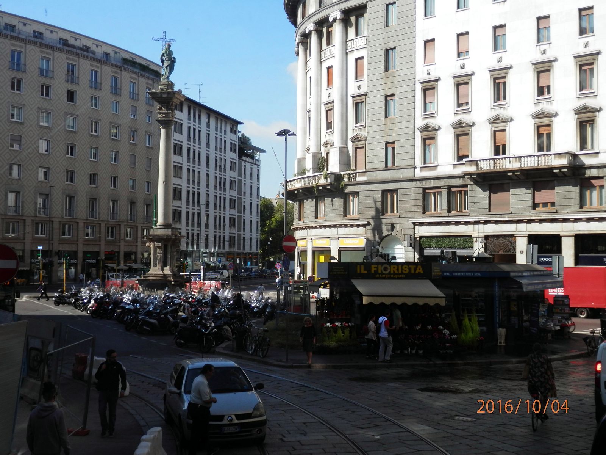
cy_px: 228
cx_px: 303
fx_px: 788
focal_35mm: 45
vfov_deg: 32.2
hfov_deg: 42.1
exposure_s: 1/500
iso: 80
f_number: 3.8
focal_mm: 8
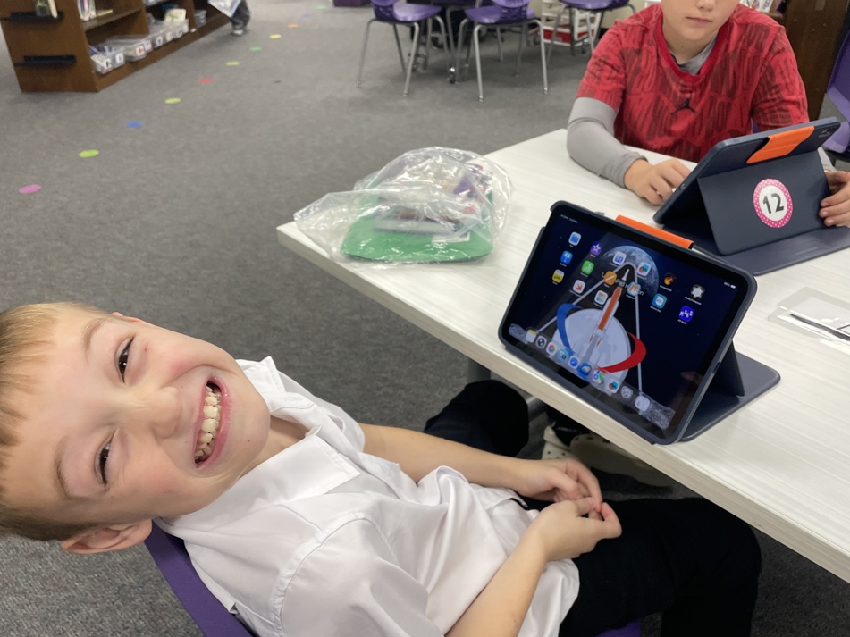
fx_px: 687
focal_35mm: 28
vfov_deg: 49.7
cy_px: 330
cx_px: 406
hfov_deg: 63.4
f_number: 1.6
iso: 125
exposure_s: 1/121
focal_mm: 4.2
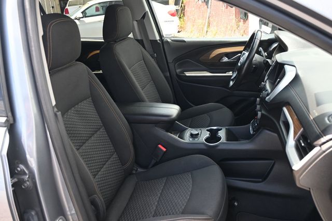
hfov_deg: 57.2
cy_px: 110
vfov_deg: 39.9
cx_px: 166
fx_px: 304
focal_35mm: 33
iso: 400
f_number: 4
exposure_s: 1/160
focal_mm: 22
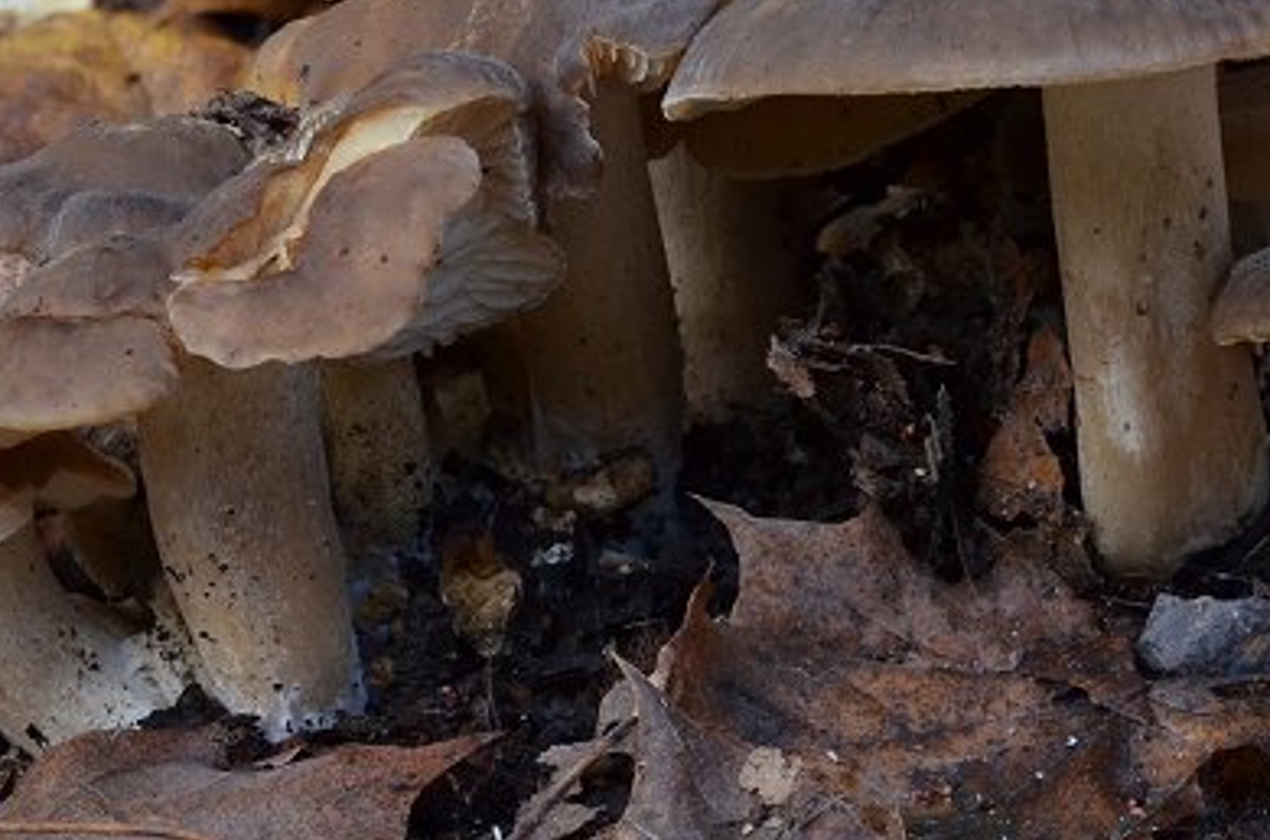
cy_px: -33
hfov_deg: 10.3
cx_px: 1433
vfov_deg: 6.9
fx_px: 6933
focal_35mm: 197
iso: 800
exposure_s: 1/80
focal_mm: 50
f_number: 11
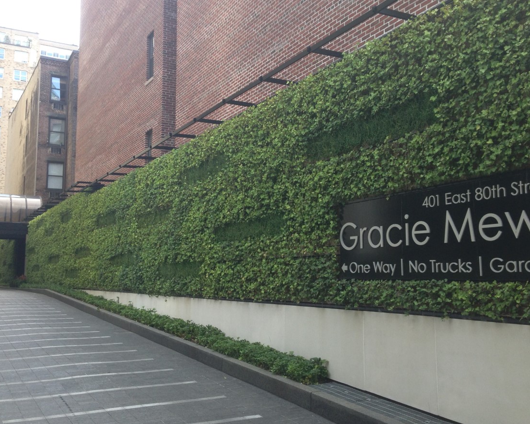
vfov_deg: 38.2
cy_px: 202
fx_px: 612
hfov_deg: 46.8
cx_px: 273
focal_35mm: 39
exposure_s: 1/120
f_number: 2.4
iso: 64
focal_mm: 4.13
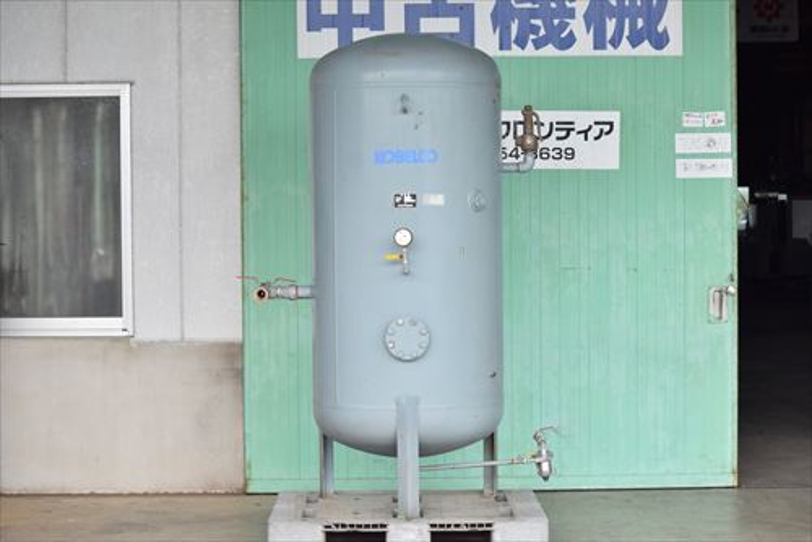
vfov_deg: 16.6
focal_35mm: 82
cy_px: 271
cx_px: 406
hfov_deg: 24.6
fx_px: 1862
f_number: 6.3
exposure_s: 1/1000
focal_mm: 55
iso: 1250
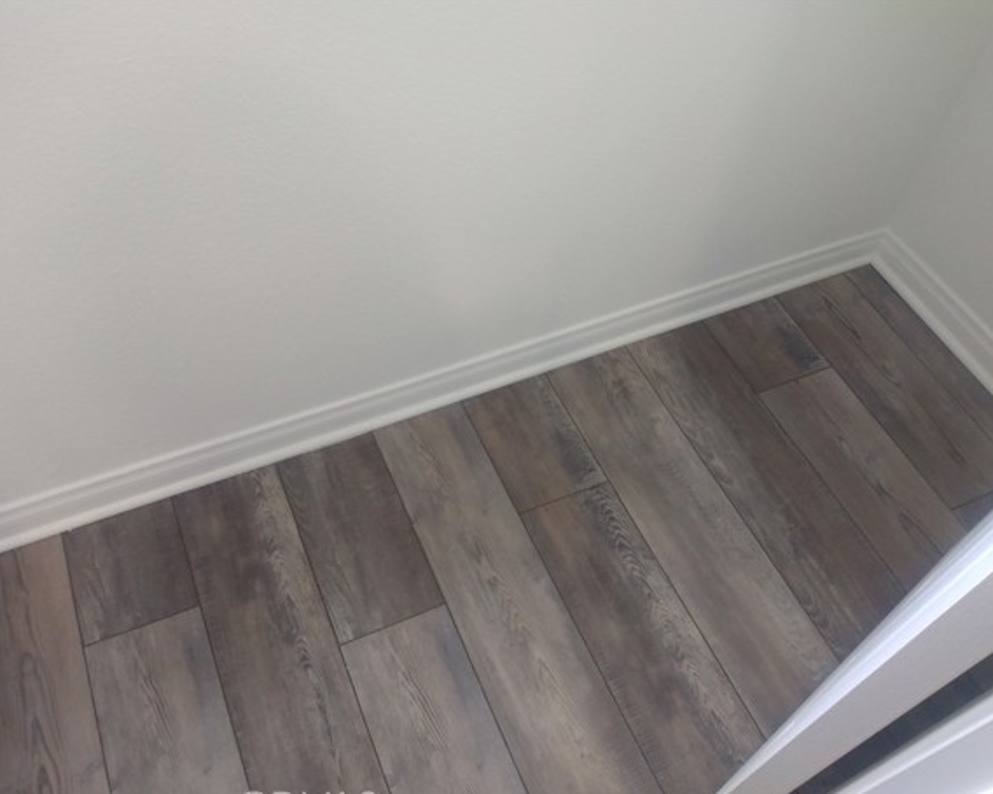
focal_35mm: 22
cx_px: 477
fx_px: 646
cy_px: 413
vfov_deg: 63.1
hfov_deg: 75.0
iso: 203
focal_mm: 3.54
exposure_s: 1/30
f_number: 2
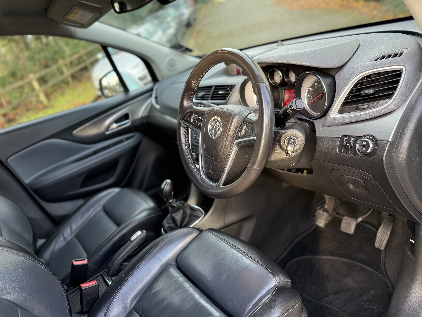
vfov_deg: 56.8
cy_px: 158
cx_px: 211
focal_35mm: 24
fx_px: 293
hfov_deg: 71.6
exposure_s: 1/137
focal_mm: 6.76
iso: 160
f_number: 1.78
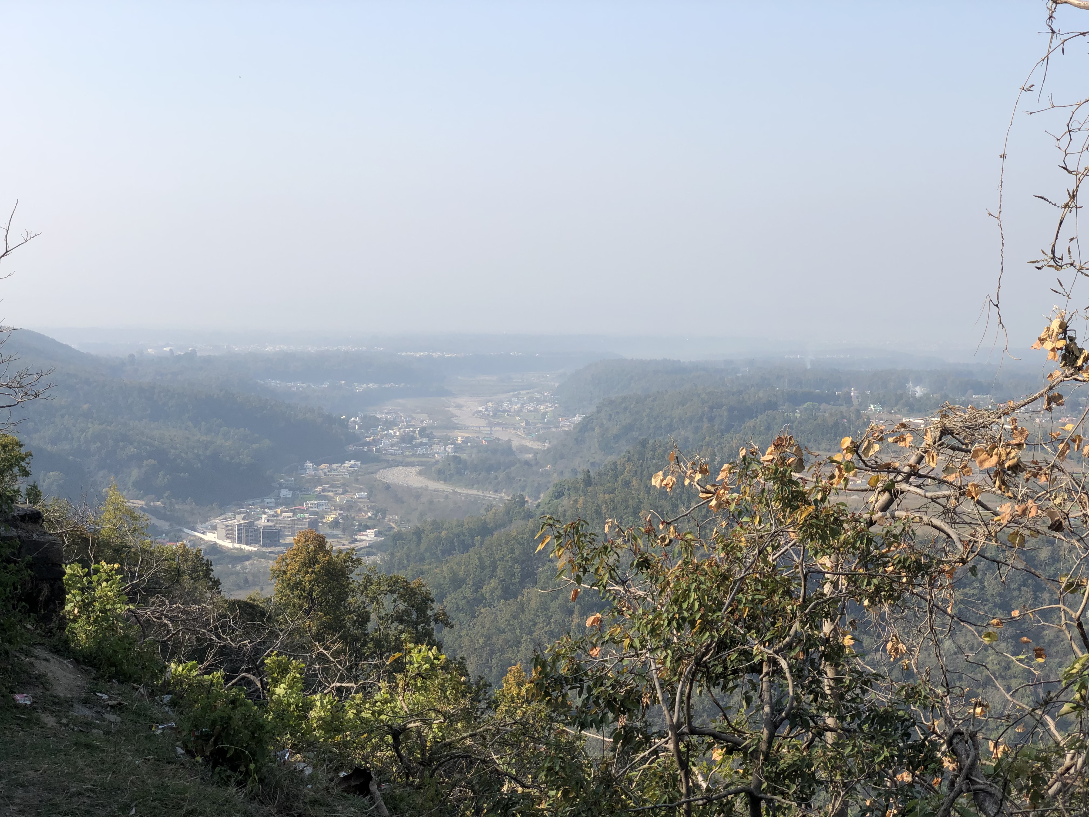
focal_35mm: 52
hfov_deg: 36.8
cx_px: 544
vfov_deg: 28.0
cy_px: 408
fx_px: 1636
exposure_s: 1/899
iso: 16
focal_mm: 6
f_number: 2.4
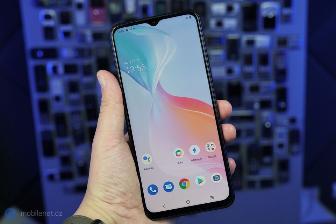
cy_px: 112
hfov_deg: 42.8
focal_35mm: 46
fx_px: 429
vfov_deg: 29.2
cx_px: 168
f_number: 7.1
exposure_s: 1/160
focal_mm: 46
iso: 1250
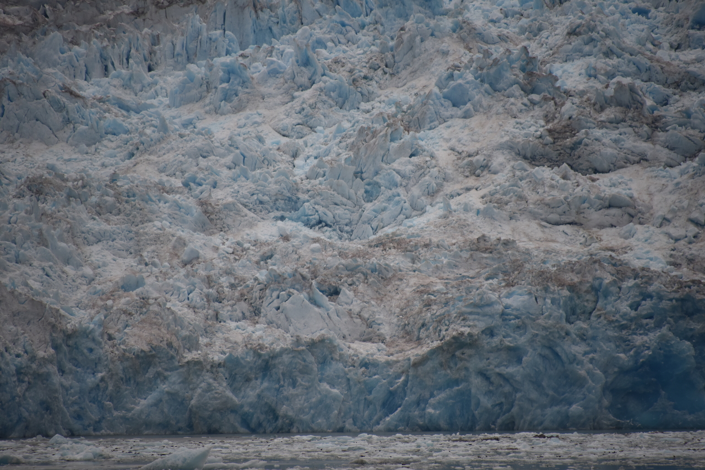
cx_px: 352
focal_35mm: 300
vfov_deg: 4.6
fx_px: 5876
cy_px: 235
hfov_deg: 6.9
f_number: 5.6
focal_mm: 300
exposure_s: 1/640
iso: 640
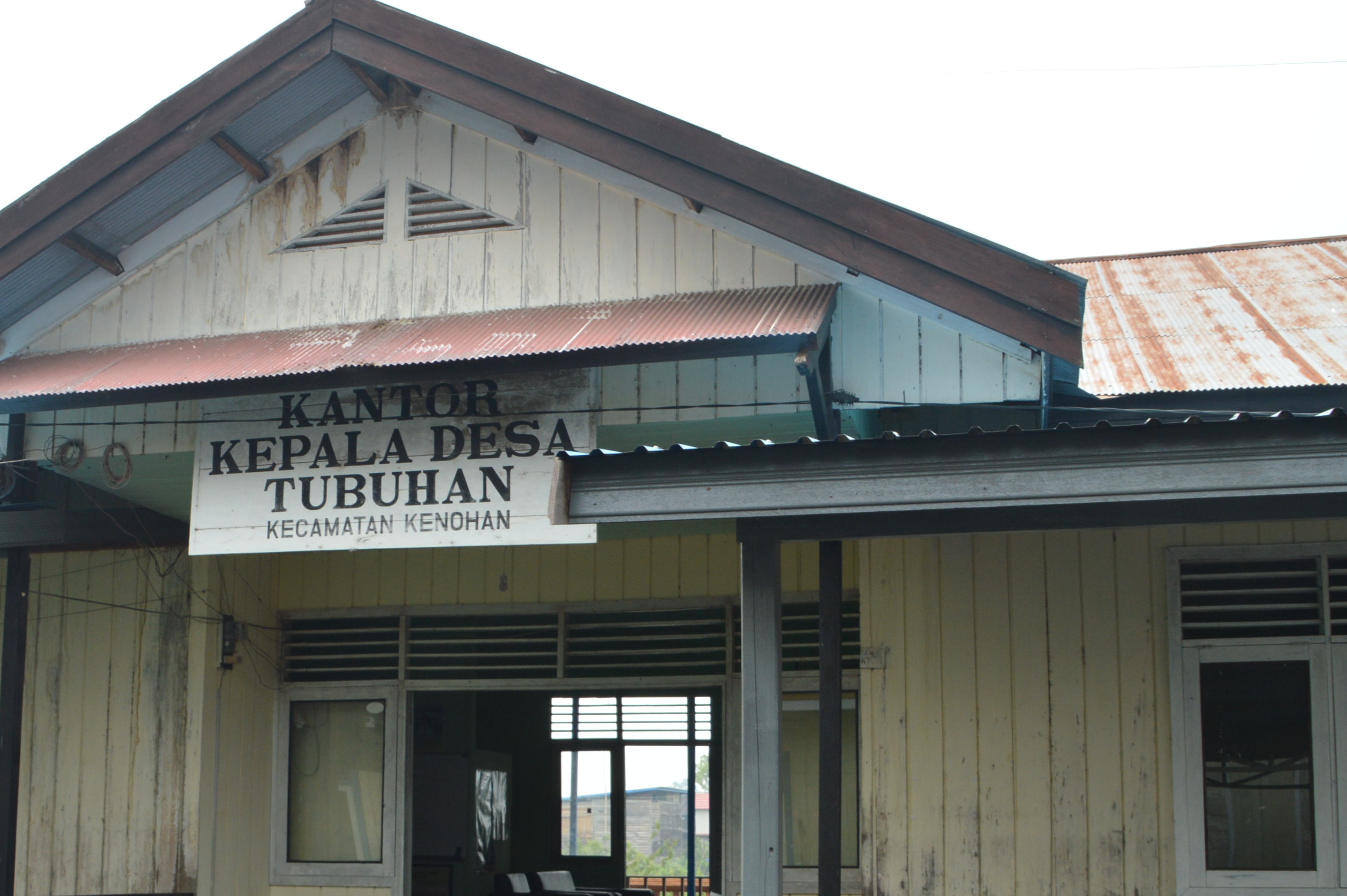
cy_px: 581
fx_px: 1608
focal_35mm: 43
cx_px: 438
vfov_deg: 31.0
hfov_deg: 44.7
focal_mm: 18
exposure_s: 1/160
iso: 200
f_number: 11
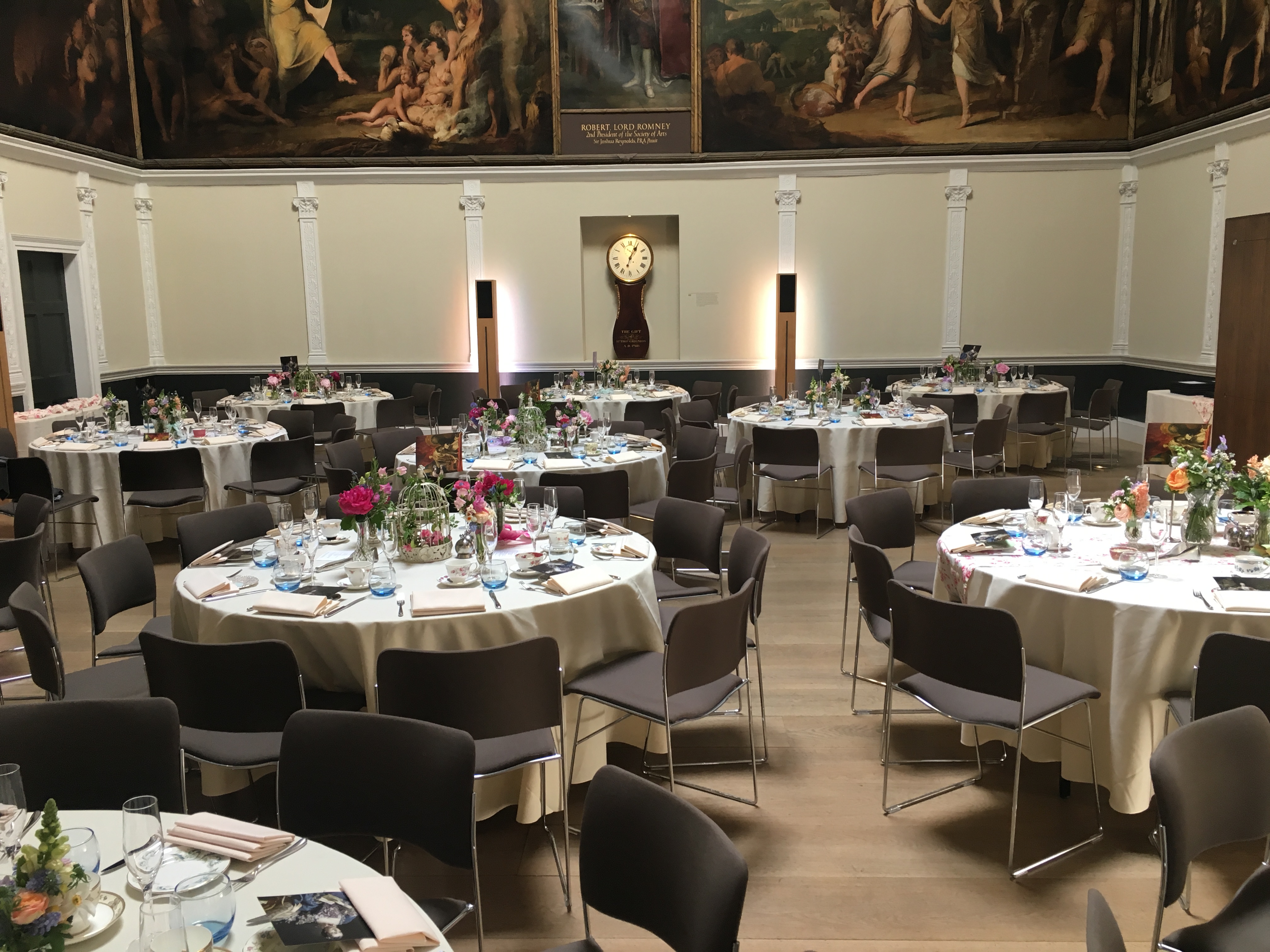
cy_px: 476
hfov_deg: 61.7
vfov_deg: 48.2
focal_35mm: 29
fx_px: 1064
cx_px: 635
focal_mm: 4.15
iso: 64
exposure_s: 1/33
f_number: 2.2
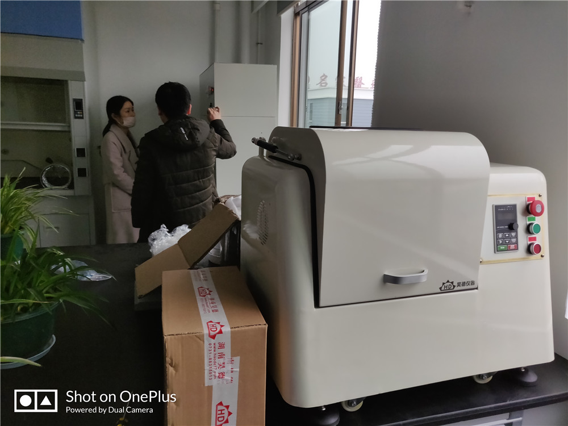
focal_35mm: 25
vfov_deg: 54.9
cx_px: 284
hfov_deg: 69.4
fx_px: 410
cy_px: 213
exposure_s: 1/100
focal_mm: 4.25
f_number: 1.7
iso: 160
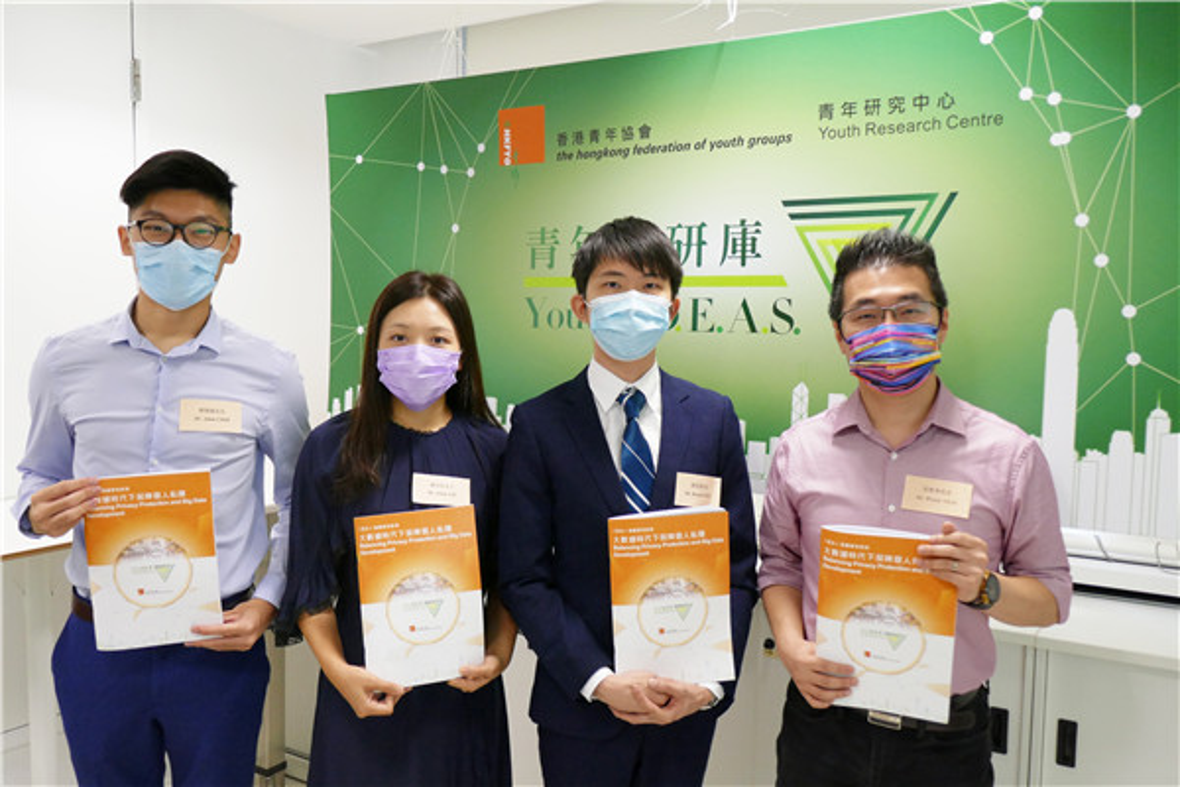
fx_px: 983
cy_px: 394
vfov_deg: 43.6
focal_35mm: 30
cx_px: 590
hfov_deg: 61.9
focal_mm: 11
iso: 500
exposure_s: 1/80
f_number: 3.2
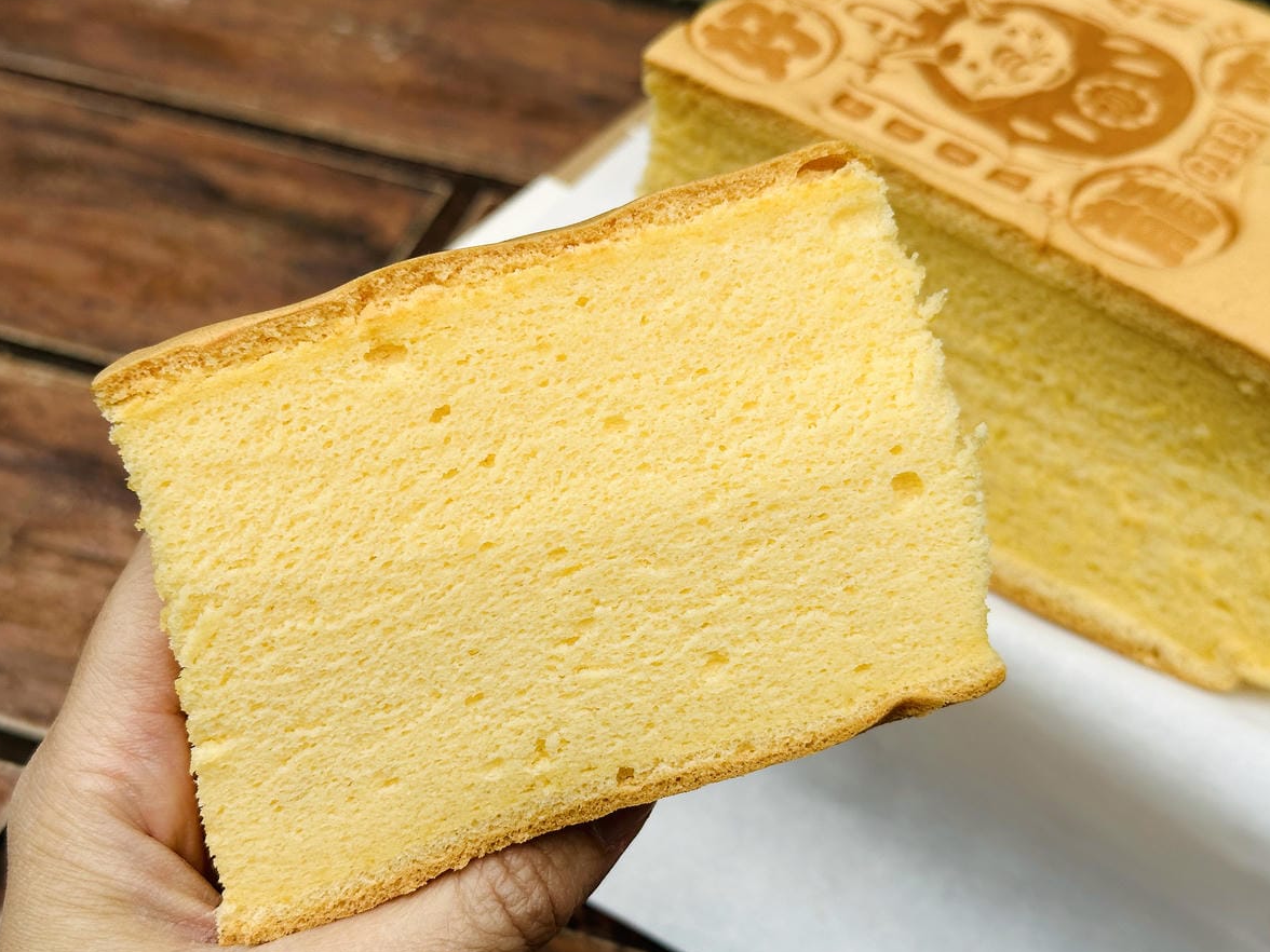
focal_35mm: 49
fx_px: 1798
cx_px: 643
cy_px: 476
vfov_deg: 29.7
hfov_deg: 38.9
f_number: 1.78
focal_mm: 6.86
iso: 64
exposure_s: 1/398
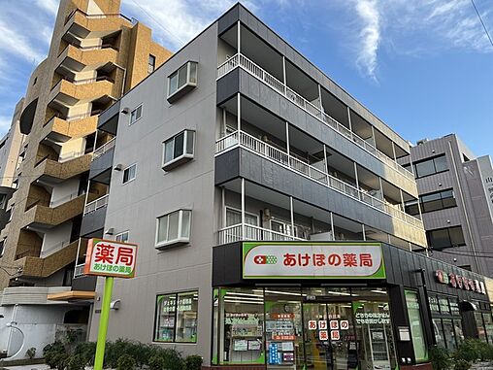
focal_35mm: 26
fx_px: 370
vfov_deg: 53.1
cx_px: 246
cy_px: 185
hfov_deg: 67.3
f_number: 1.5
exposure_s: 1/949
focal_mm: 5.7
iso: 50
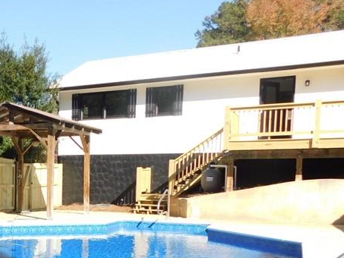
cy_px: 226
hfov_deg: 32.9
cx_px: -20
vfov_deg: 27.2
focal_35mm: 52
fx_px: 517
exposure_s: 1/800
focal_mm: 4
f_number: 3
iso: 125
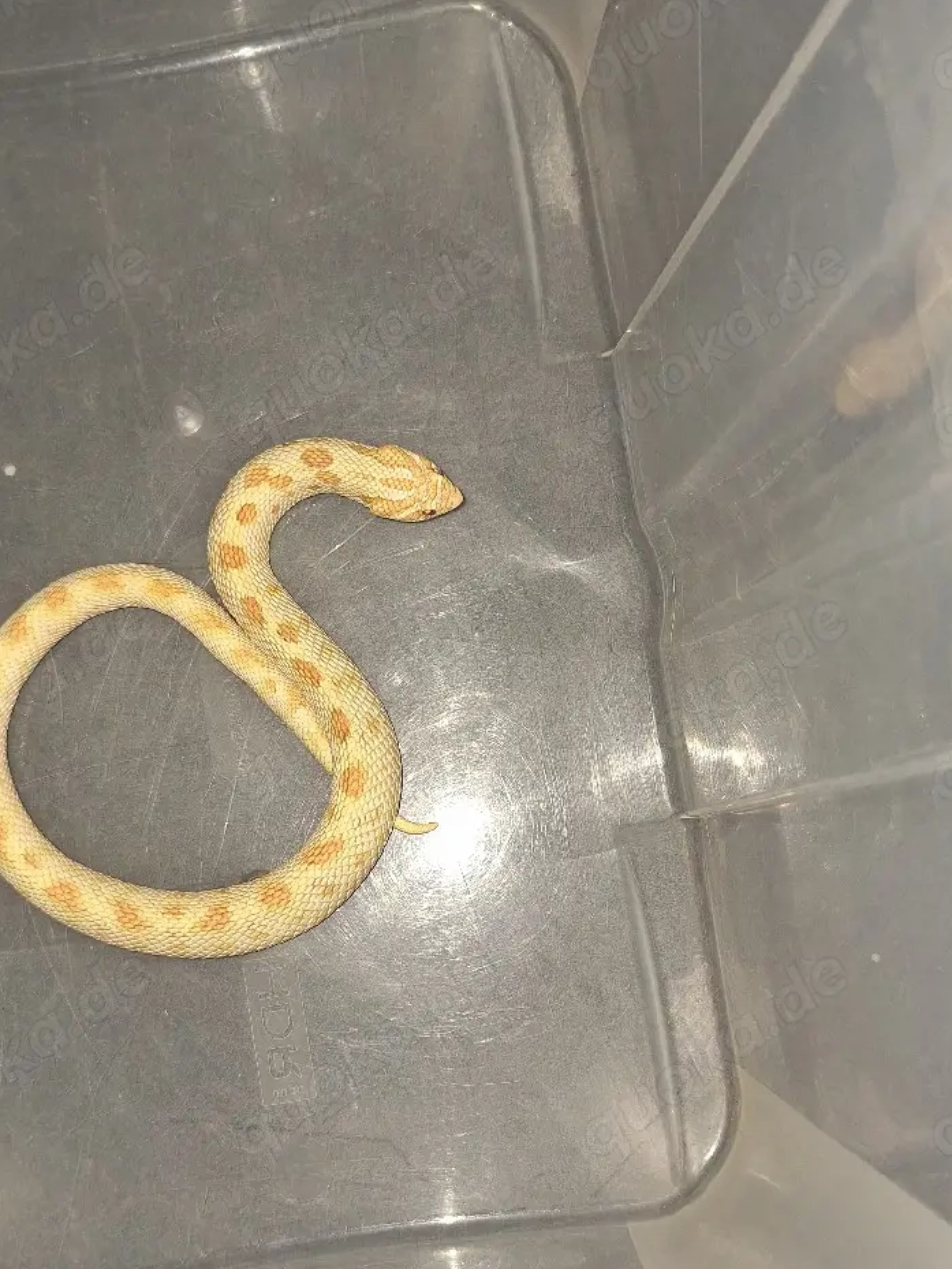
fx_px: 1210
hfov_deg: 43.0
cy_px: 748
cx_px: 463
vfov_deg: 55.0
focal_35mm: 33
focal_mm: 5.54
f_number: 1.8
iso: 50
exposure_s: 1/50
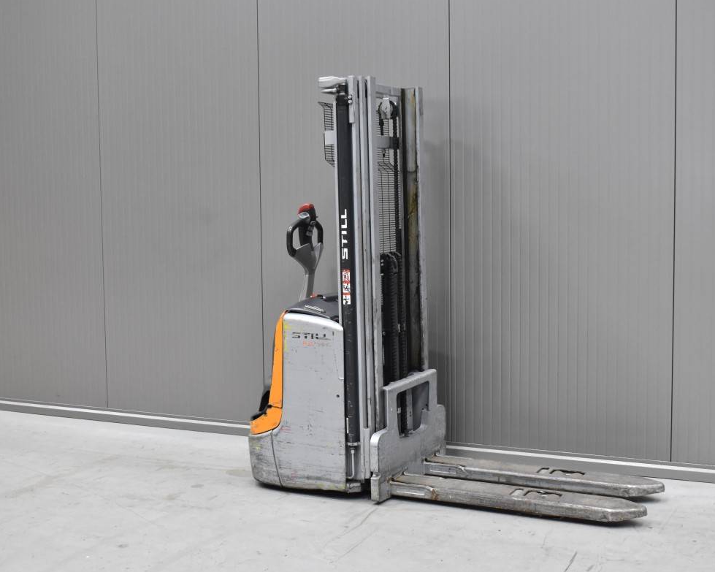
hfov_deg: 39.8
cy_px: 290
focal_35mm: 47
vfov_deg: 32.4
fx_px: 985
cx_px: 391
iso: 1600
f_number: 5
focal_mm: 27
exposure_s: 1/40
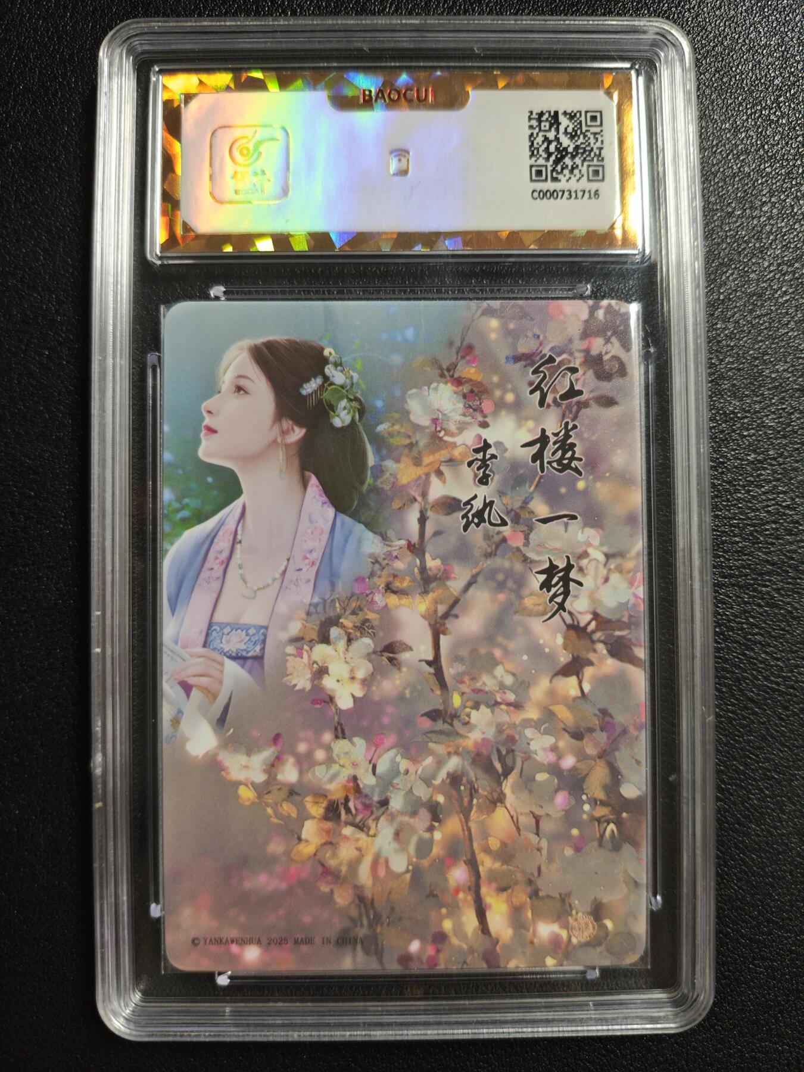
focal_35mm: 26
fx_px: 805
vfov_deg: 67.3
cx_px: 402
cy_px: 536
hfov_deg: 53.1
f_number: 1.5
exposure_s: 1/200
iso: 500
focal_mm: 4.94
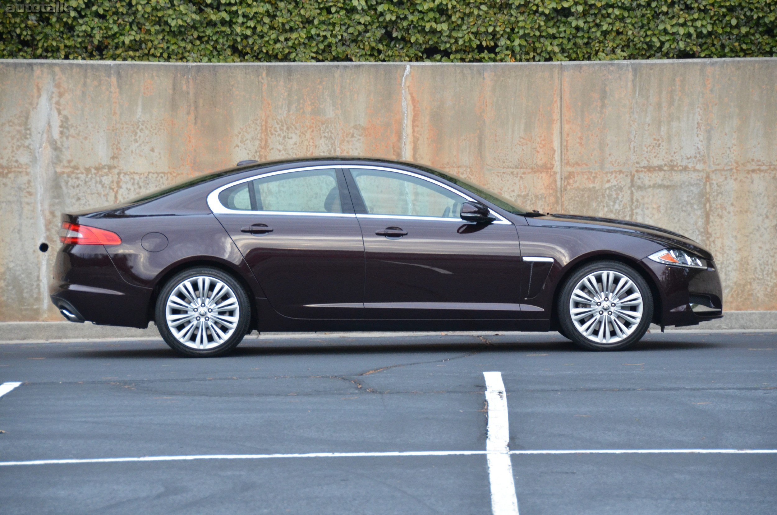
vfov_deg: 8.7
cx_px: 388
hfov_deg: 13.1
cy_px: 258
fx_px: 3392
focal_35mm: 158
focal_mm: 105
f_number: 5.3
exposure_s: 1/80
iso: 1600
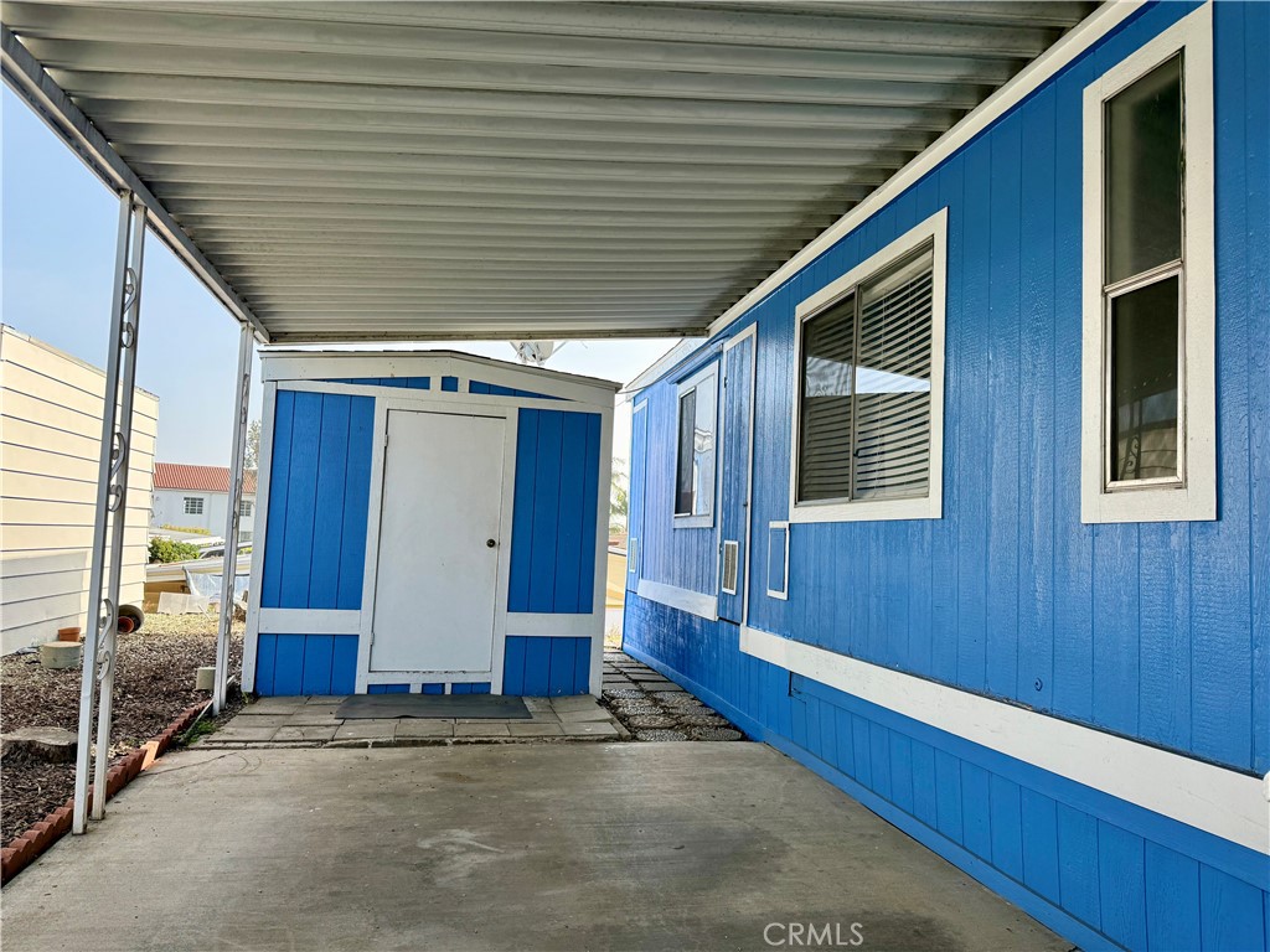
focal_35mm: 24
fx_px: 881
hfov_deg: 71.6
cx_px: 635
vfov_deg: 56.8
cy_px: 476
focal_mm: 6.76
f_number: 1.78
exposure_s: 1/1292
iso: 100
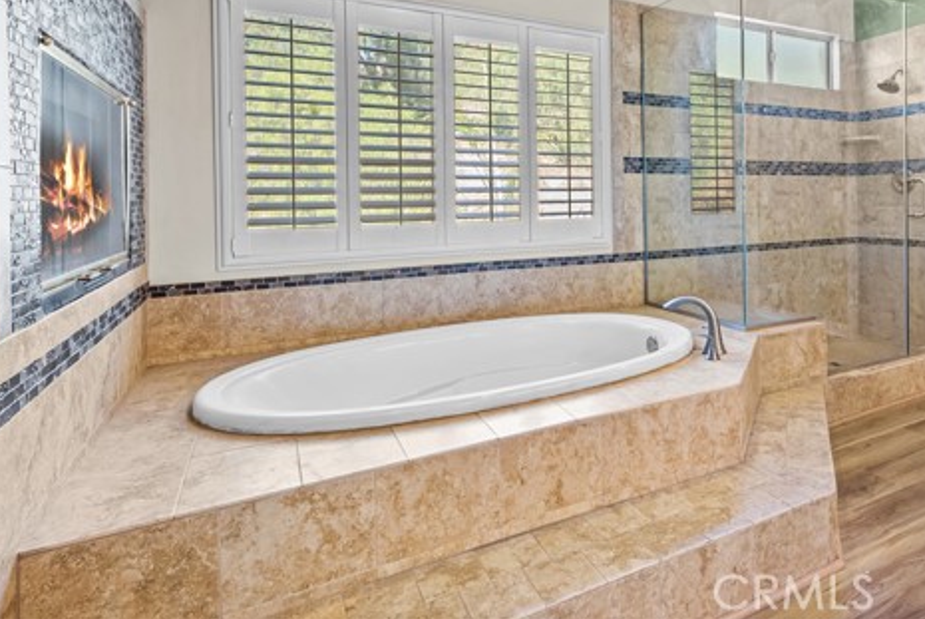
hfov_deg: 75.8
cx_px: 625
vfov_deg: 55.9
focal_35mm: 22
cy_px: 196
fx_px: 566
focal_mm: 16
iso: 250
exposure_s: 2
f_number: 9
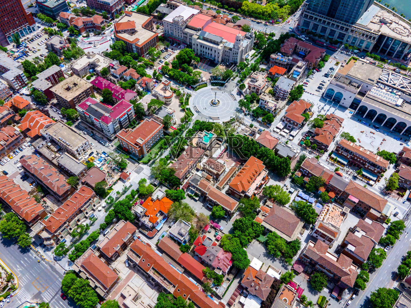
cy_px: 154
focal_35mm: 24
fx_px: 285
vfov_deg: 56.8
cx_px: 206
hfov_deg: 71.6
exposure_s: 1/800
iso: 100
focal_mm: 4.5
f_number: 2.8
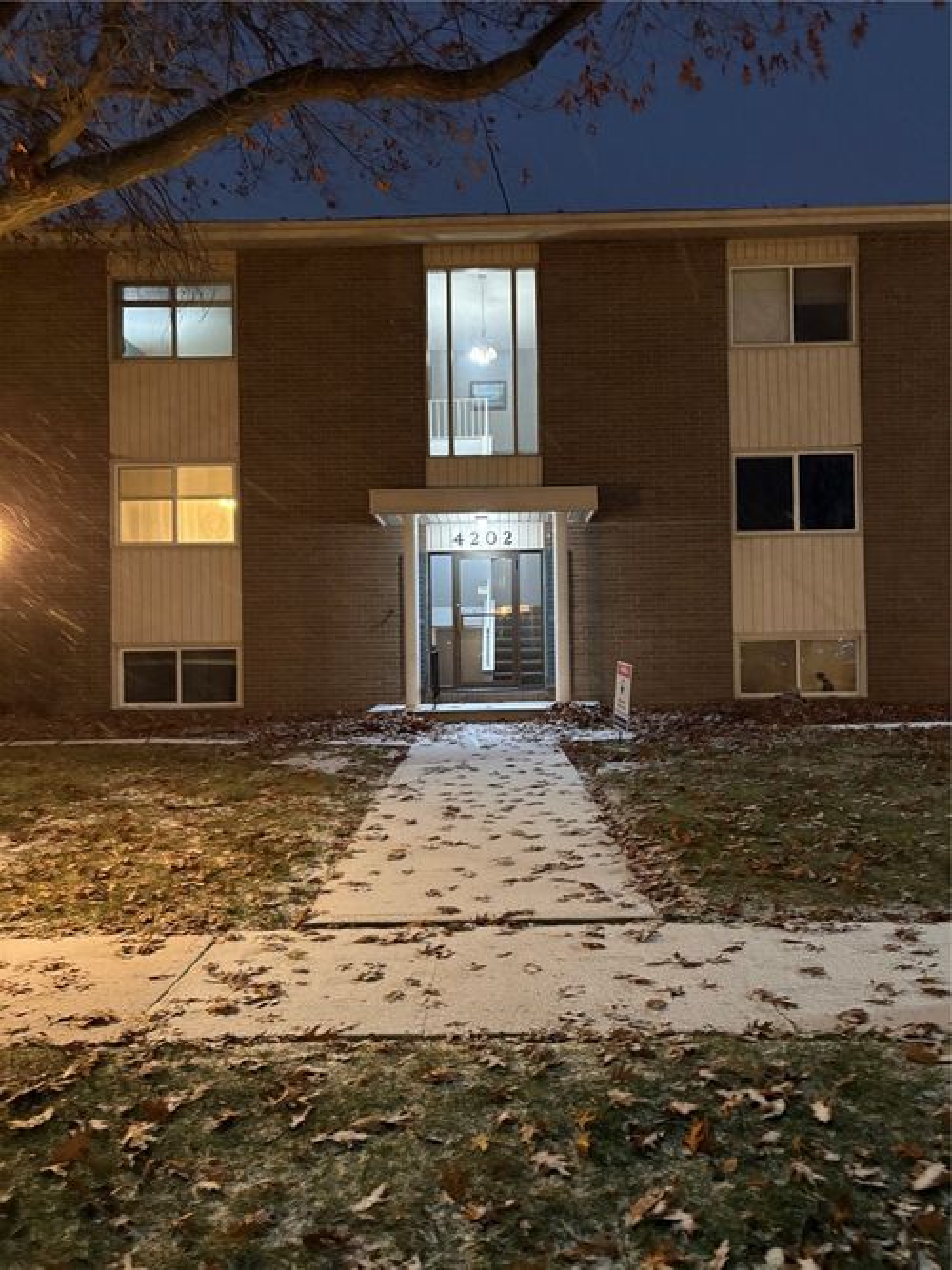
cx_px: 476
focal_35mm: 26
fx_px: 954
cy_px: 635
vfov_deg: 67.3
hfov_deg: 53.0
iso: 800
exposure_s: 1/30
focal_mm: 5.96
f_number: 1.6
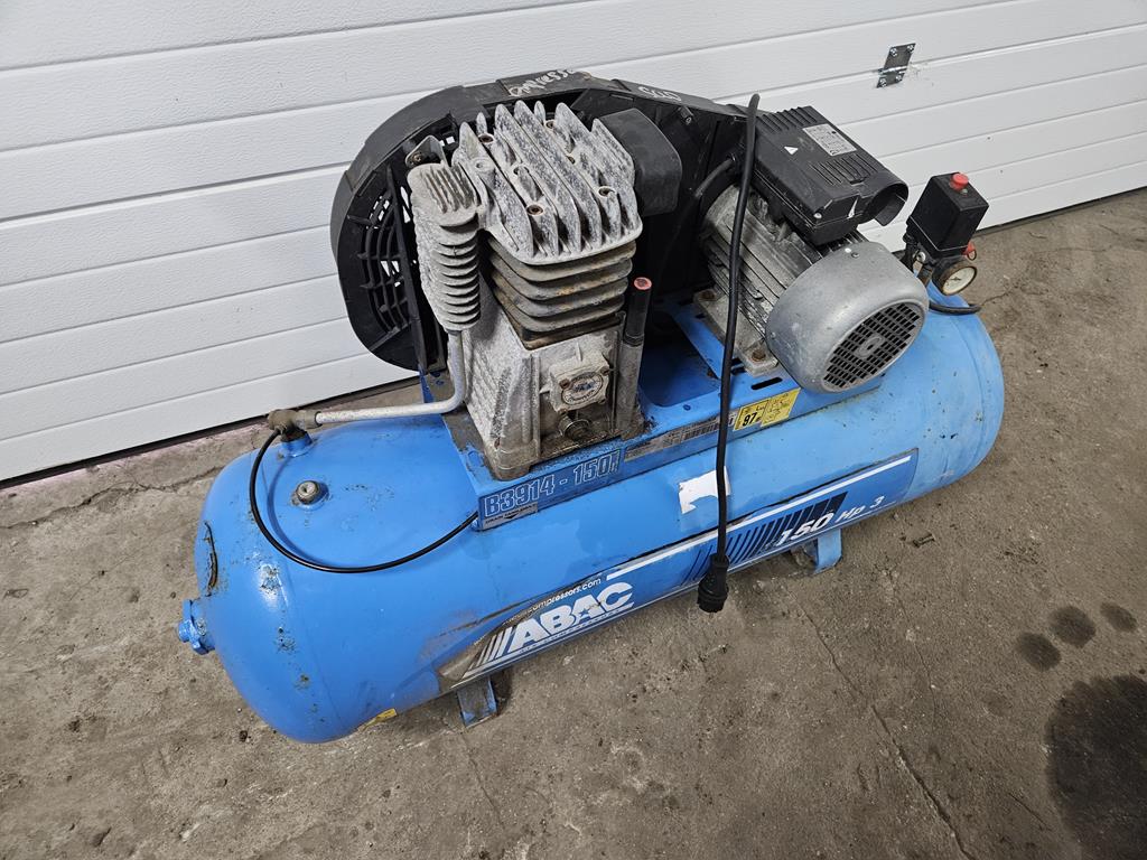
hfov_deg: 73.9
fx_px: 762
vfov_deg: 58.9
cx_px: 574
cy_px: 430
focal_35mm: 23
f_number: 1.8
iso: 500
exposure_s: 1/33.3
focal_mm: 5.4
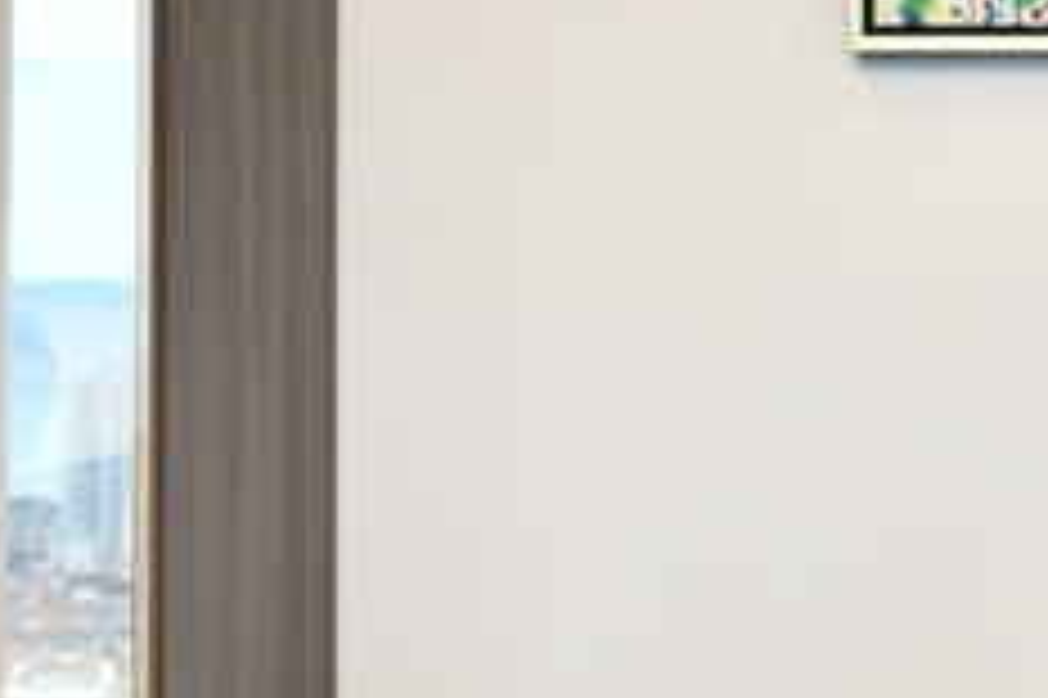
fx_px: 3840
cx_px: 1561
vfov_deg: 10.4
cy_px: 203
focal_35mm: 132
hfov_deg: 14.5
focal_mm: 40
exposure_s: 1/200
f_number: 4
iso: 800
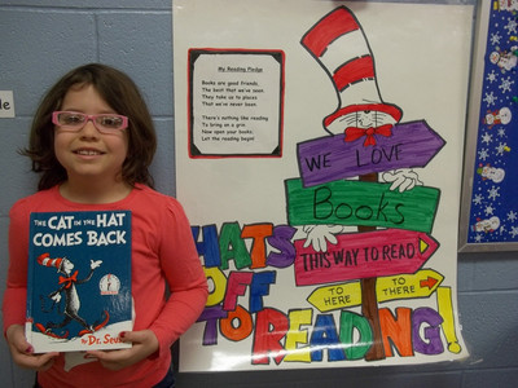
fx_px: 539
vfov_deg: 39.7
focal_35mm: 36
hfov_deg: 51.4
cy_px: 194
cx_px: 259
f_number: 3.1
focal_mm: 6.5
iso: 160
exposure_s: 1/25
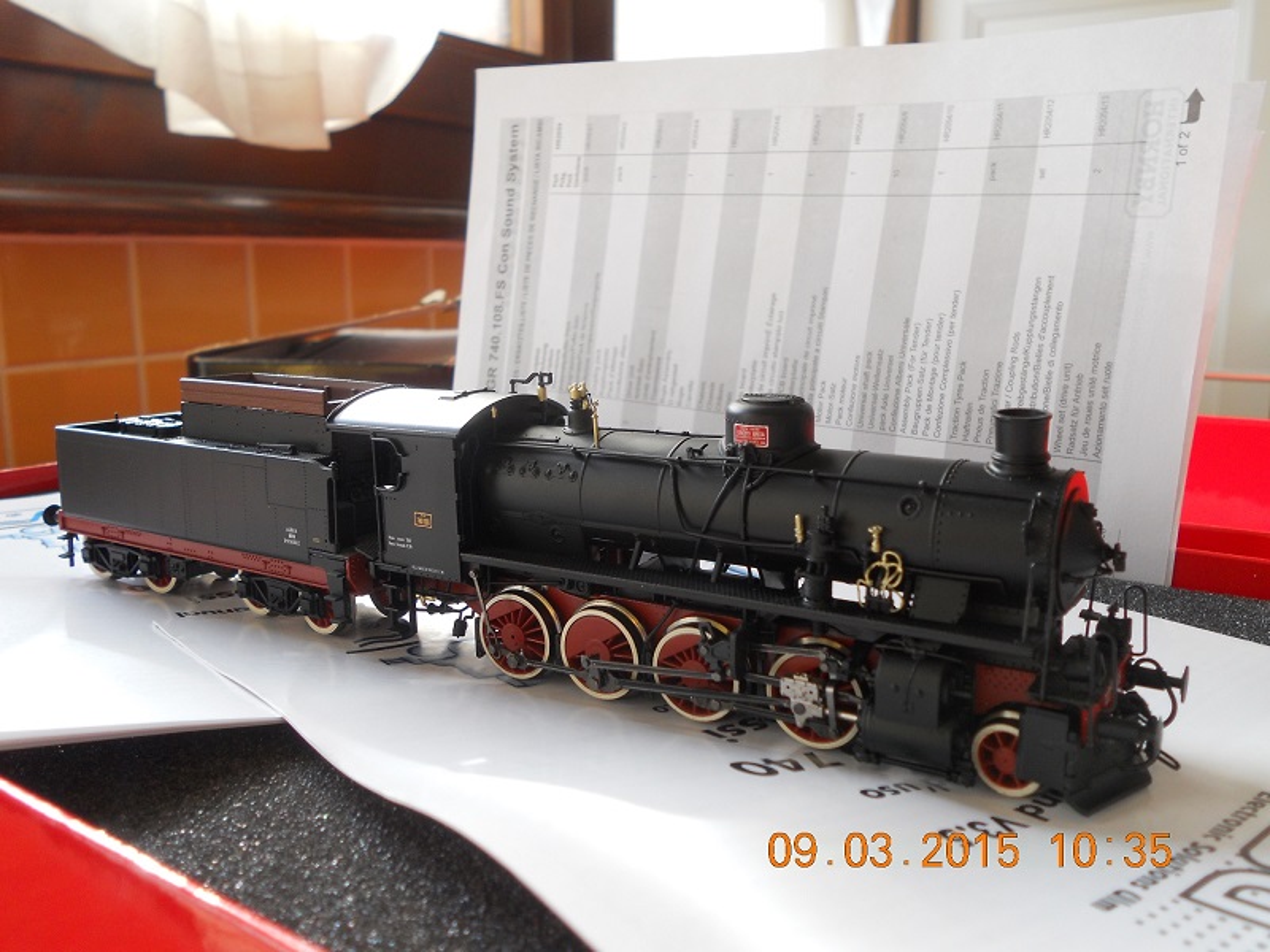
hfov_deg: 56.8
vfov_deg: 44.2
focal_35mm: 32
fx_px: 1174
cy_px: 476
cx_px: 635
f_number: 3.5
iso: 80
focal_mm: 5.8
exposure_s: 1/40
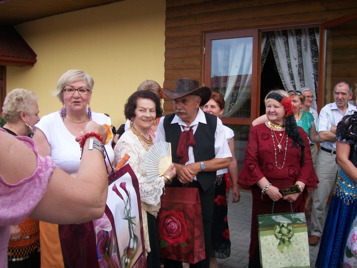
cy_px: 134
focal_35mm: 36
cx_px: 178
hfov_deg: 51.4
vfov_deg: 39.7
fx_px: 371
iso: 80
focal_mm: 6
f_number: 2.7
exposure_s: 1/400
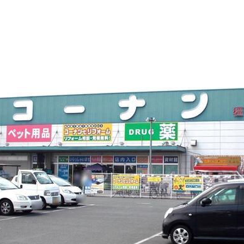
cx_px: 137
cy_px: 127
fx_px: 510
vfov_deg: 26.9
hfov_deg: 26.9
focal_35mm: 64
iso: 80
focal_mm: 7.9
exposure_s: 1/160
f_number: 10.6
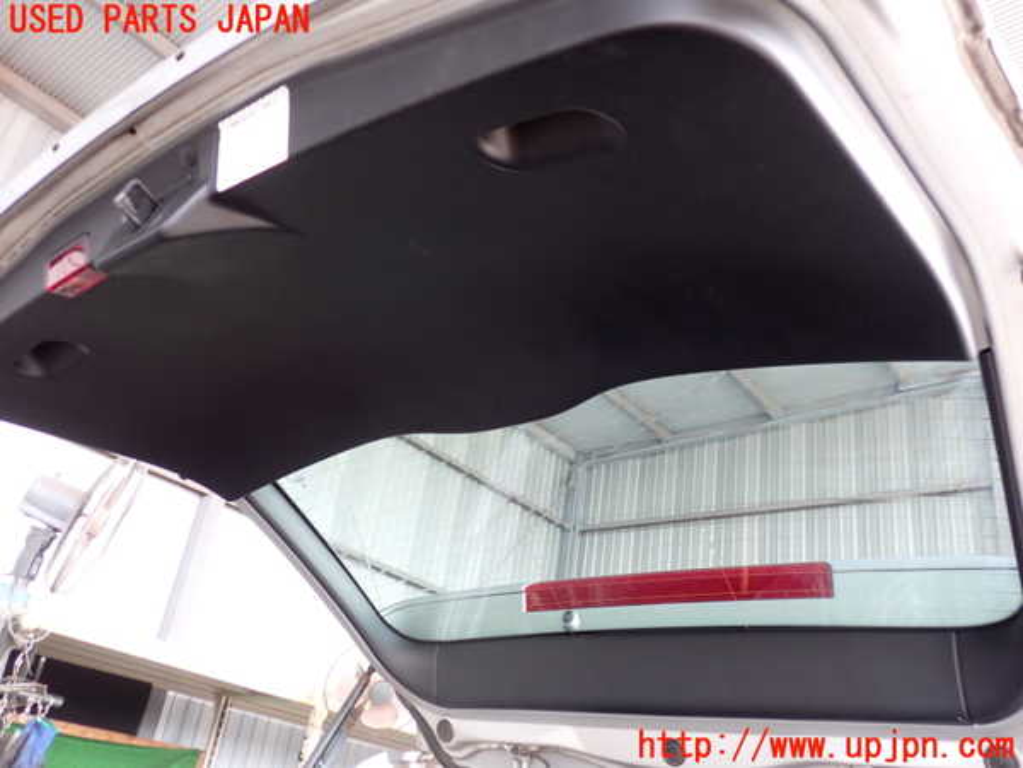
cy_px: 384
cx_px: 512
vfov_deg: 46.8
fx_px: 887
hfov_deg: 60.0
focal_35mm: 30
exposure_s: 1/60
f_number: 2.3
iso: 200
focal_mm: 5.4
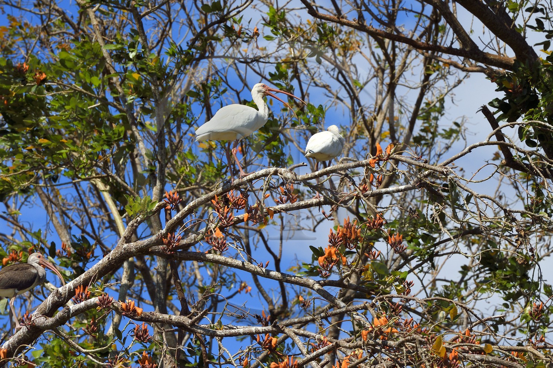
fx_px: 3071
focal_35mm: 200
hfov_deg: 10.3
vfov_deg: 6.9
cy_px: 184
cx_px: 276
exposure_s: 1/500
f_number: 14
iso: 400
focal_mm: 200
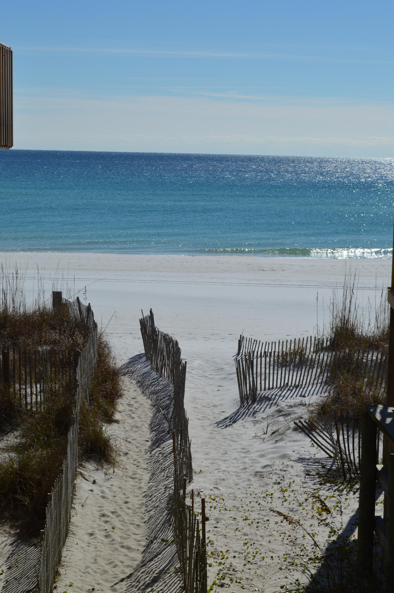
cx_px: 197
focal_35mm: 69
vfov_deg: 29.3
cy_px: 296
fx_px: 1135
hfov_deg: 19.7
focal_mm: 46
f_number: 10
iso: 100
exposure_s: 1/400
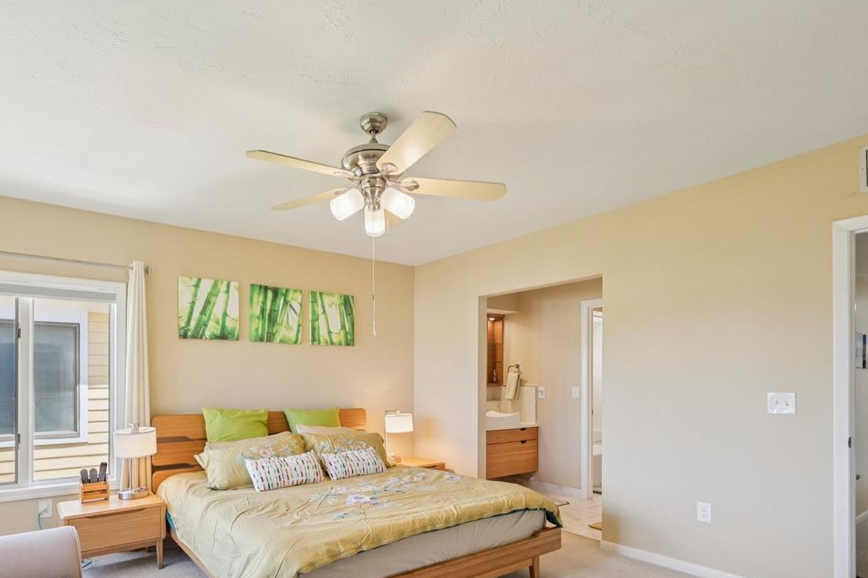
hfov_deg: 83.0
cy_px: 374
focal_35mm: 20
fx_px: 482
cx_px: 350
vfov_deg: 60.8
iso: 400
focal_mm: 14
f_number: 8
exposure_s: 1/80
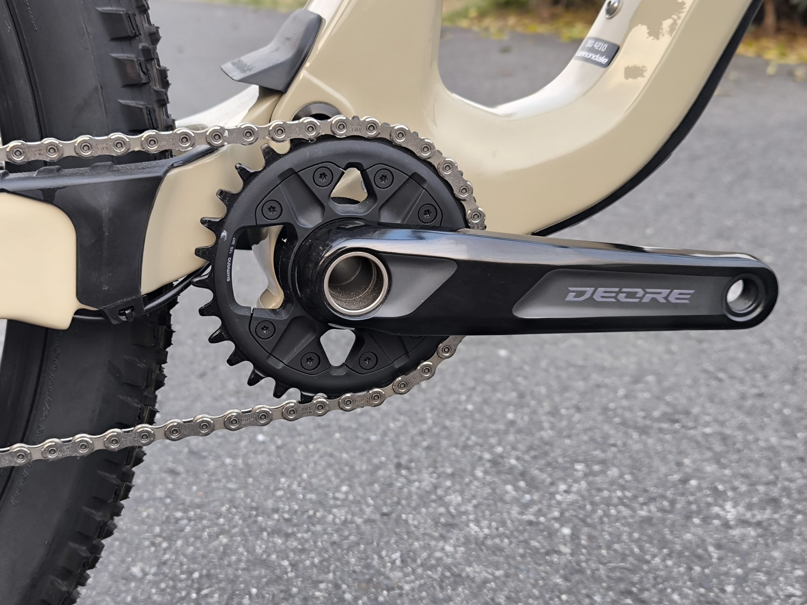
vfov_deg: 29.1
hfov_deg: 38.2
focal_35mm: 50
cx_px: 404
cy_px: 302
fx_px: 1166
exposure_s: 1/100
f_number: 1.9
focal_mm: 6.92
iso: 80
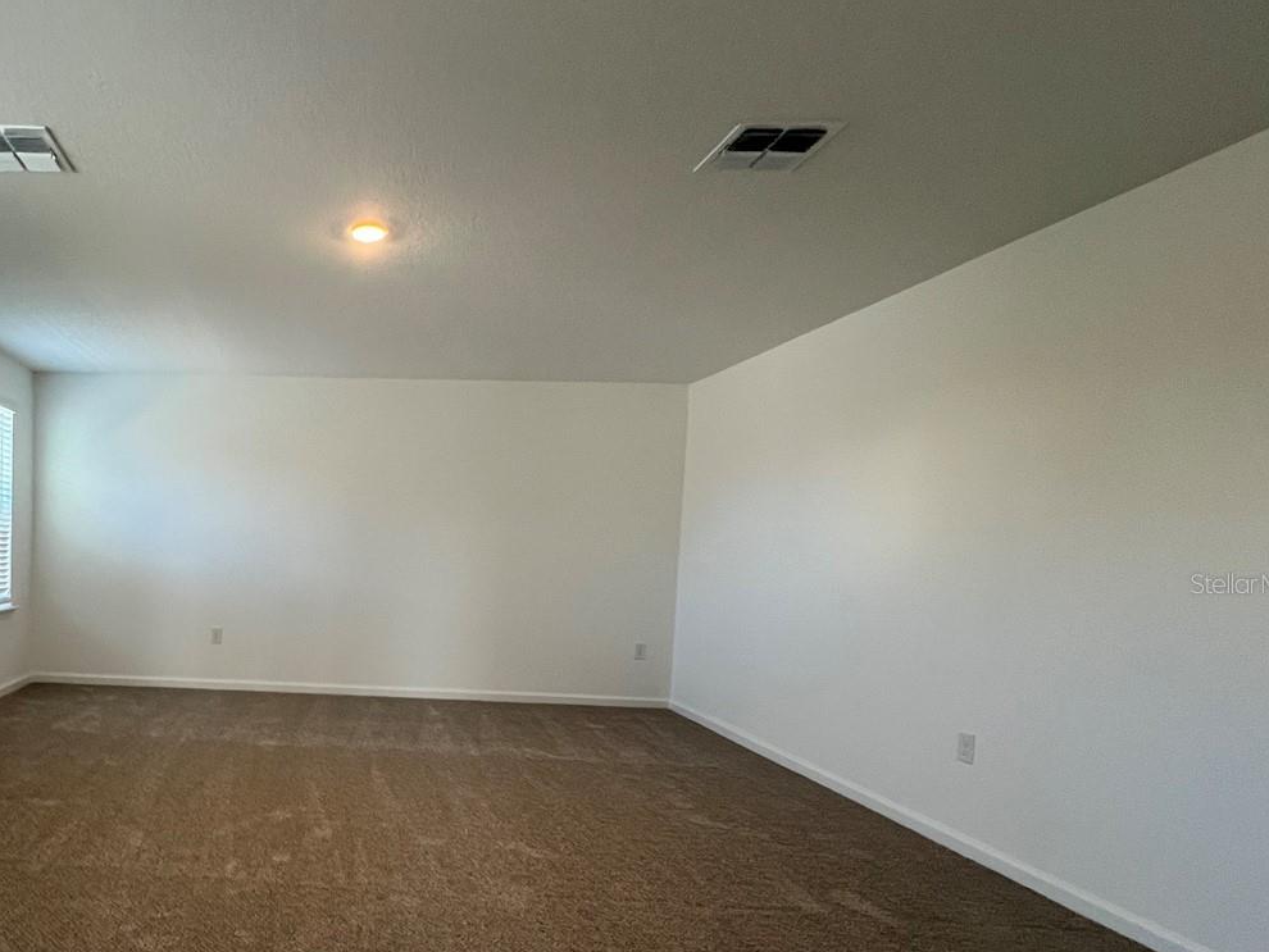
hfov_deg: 72.3
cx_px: 286
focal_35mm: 21
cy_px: 583
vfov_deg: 62.8
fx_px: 770
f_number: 1.8
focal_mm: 1.57
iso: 250
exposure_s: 1/120
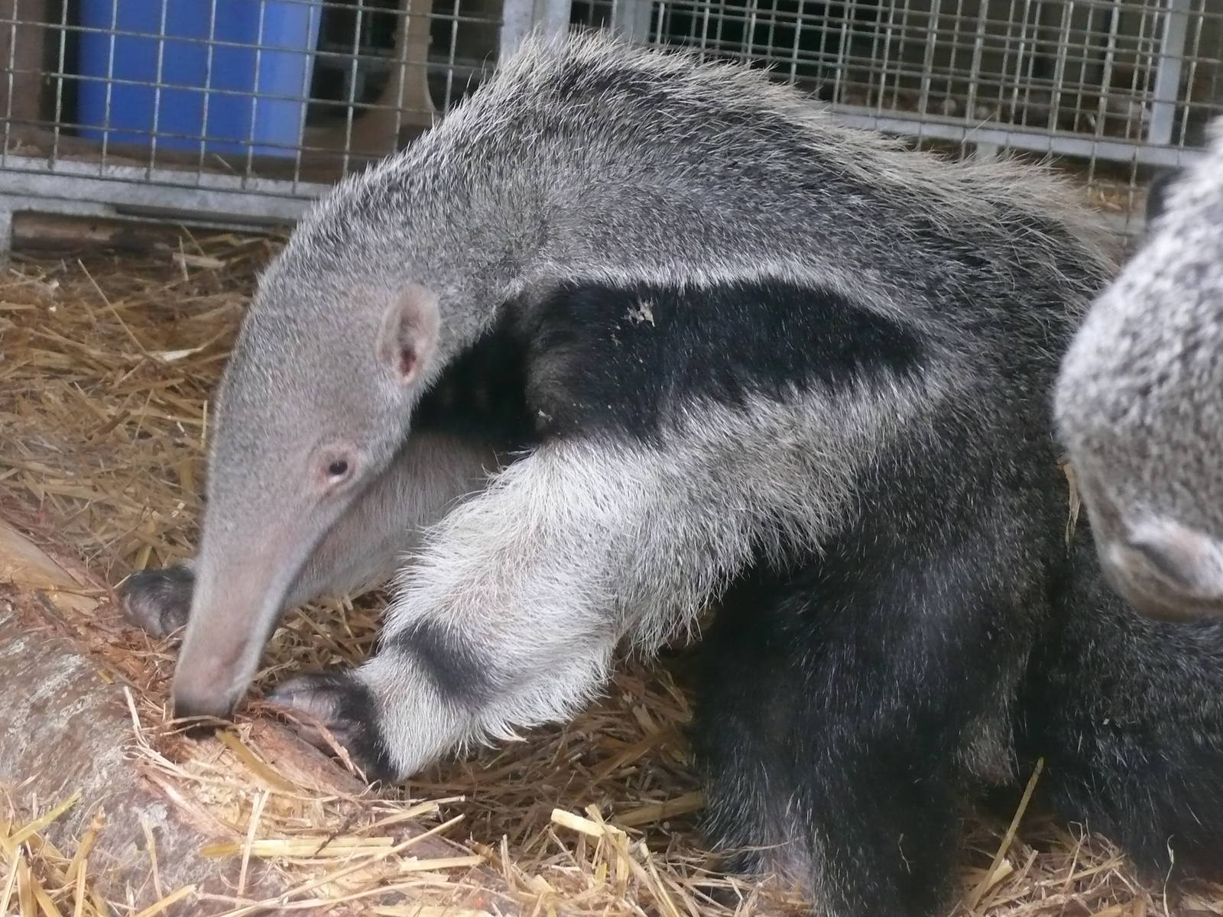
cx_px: 612
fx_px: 2544
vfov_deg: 20.4
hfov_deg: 27.0
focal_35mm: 72
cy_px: 458
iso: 400
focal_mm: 11.1
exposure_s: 1/30
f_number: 3.2
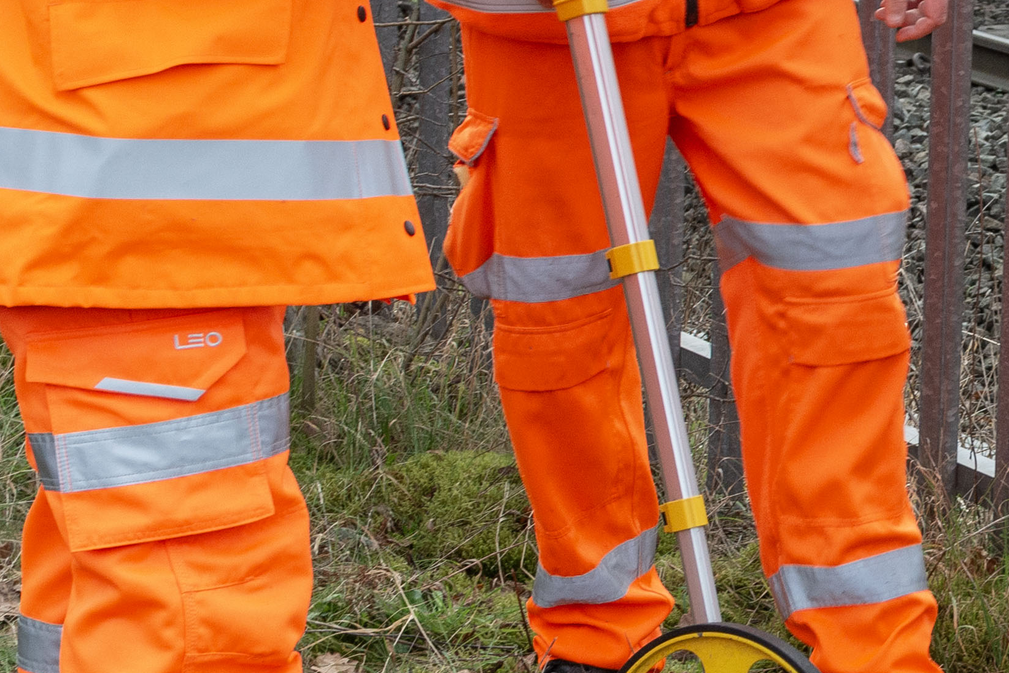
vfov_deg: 10.0
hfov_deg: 14.5
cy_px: 30
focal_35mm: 136
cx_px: 1270
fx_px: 3813
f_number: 5.6
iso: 400
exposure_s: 1/125
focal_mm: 31
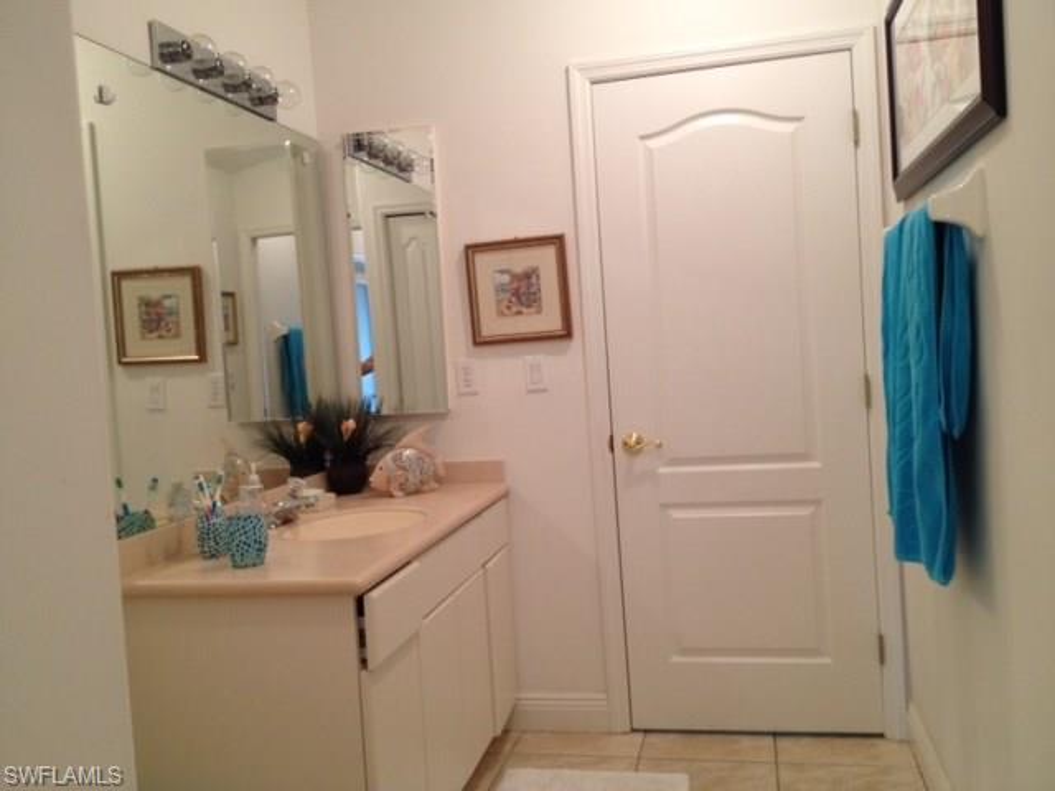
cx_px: 528
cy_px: 396
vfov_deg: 40.7
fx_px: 1067
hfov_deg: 52.6
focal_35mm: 35
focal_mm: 4.28
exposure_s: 1/20
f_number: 2.4
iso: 80
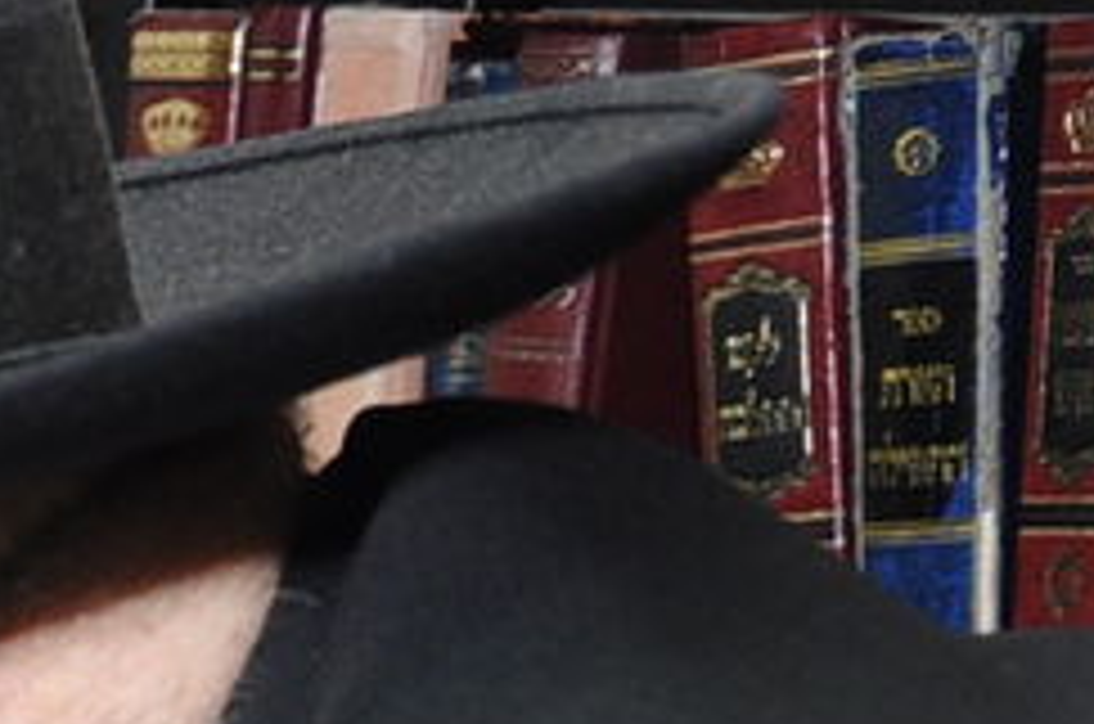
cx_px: -1945
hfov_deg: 9.2
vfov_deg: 7.0
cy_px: 1329
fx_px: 5762
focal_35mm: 190
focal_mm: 22
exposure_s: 1/60
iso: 500
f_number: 4
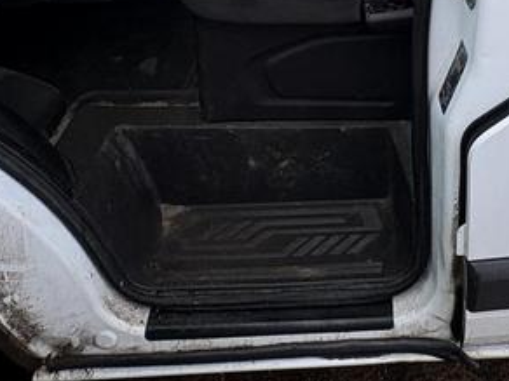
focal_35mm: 43
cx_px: 352
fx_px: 632
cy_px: -164
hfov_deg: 43.0
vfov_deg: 26.3
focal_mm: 2.22
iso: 40
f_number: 2.2
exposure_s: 1/331
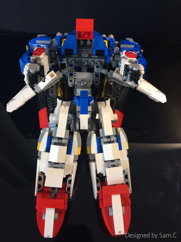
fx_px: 202
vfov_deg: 61.7
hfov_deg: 48.2
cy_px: 121
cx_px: 90
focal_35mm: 29
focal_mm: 4.15
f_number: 2.2
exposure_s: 1/33
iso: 64
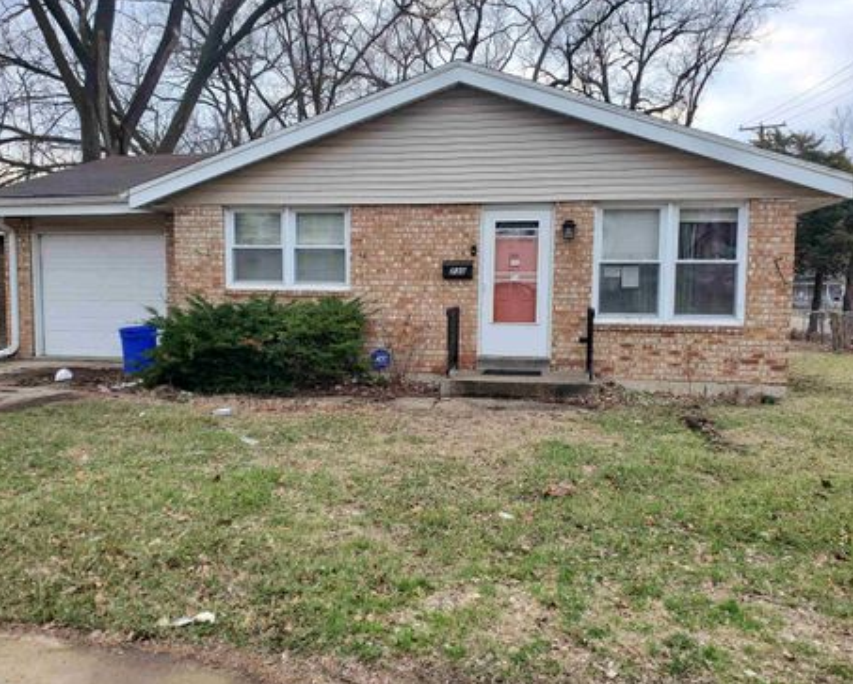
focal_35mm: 28
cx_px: 401
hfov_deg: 62.1
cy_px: 336
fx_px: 707
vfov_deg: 51.6
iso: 50
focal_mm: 4.3
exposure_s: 1/448
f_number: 2.4
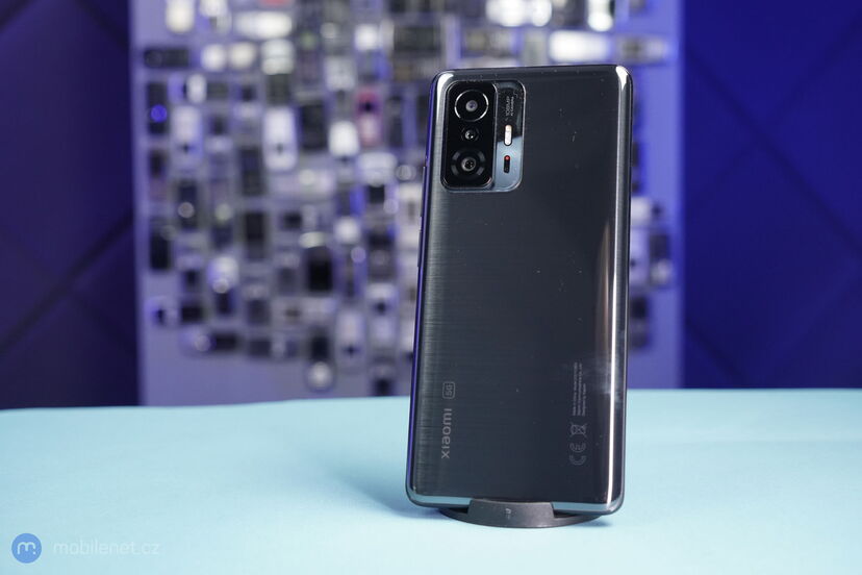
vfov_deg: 28.1
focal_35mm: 48
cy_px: 288
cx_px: 431
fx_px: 1149
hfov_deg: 41.1
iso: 4000
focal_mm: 48
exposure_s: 1/200
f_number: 6.3
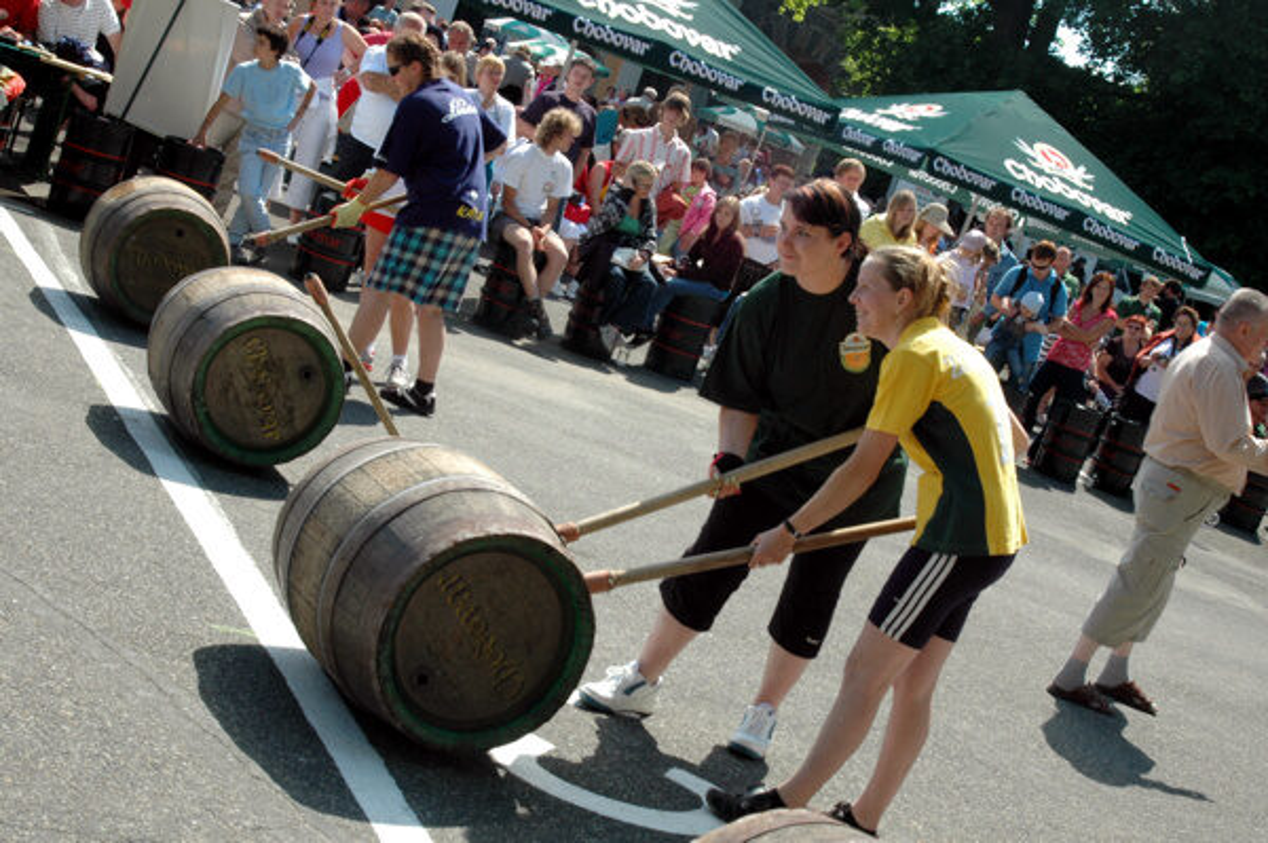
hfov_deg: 37.9
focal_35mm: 52
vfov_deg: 25.7
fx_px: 1848
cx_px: 634
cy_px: 422
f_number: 14
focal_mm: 35
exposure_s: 1/50
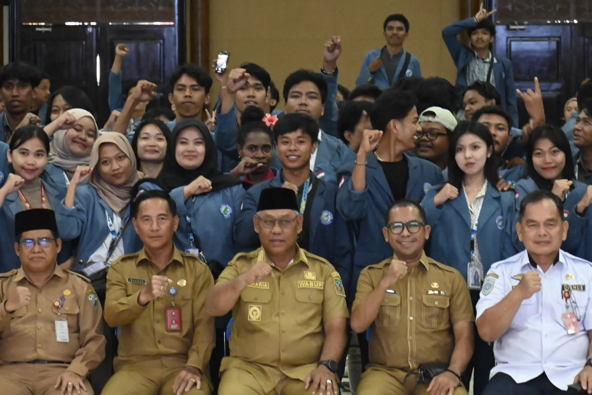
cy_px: 231
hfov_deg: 11.7
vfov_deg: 7.8
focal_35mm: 176
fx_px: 2894
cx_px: 307
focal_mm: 98
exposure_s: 1/60
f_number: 5
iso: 12800
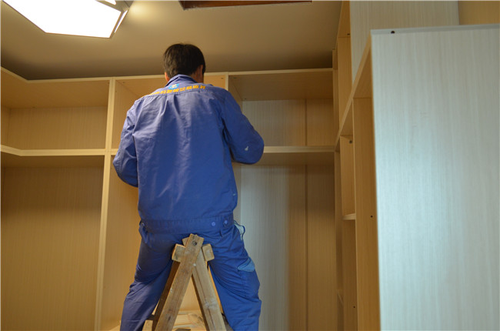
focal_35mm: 30
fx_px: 416
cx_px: 250
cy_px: 166
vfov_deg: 43.4
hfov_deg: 62.1
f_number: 4
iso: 640
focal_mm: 20
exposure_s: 1/60
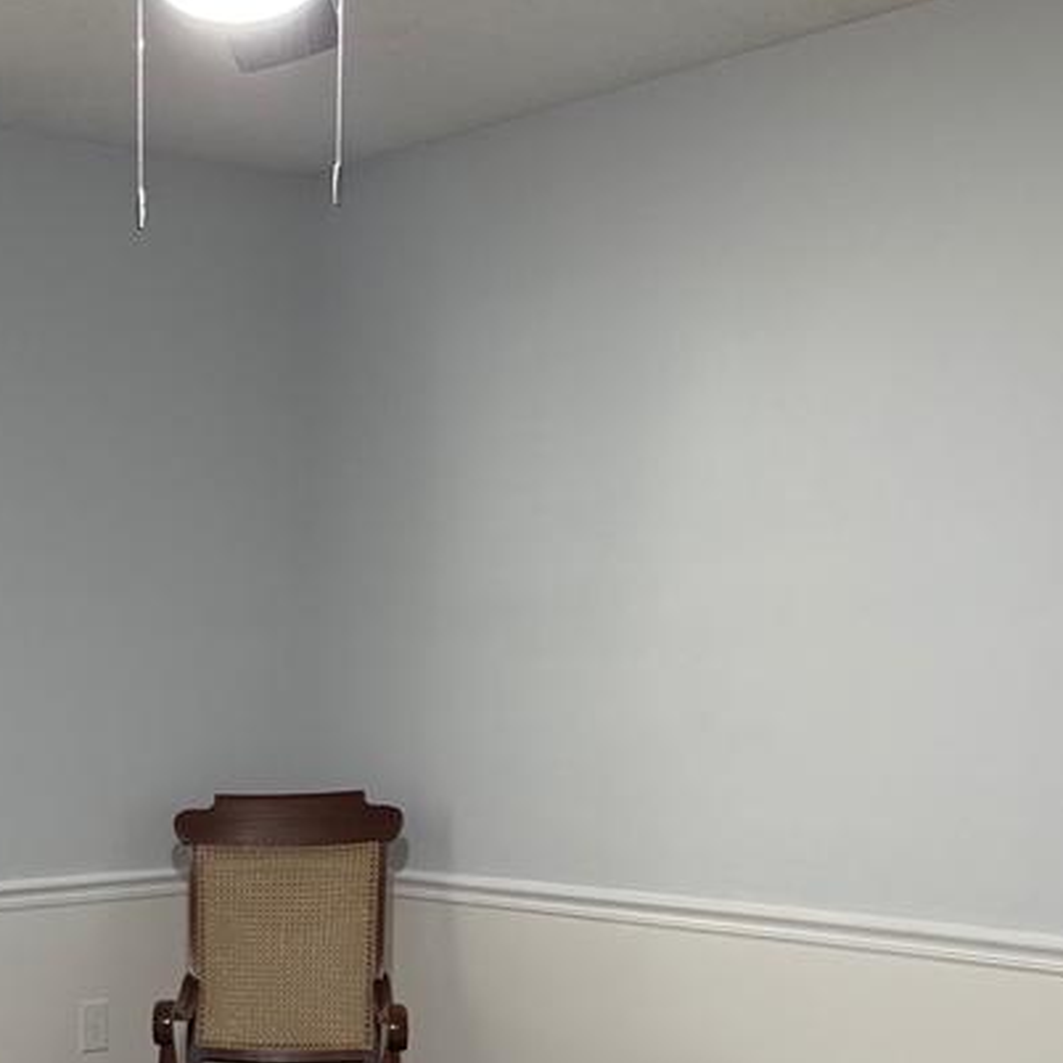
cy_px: 1124
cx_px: 100
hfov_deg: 28.8
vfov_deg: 27.8
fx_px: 1980
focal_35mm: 57
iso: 250
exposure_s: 1/60
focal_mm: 6.76
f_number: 1.78
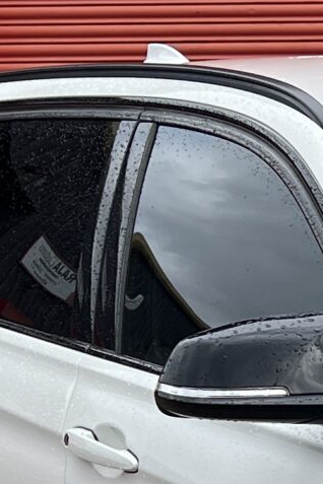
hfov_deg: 8.6
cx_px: 781
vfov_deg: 13.8
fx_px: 1951
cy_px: 542
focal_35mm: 145
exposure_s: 1/2632
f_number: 1.5
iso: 50
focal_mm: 5.7
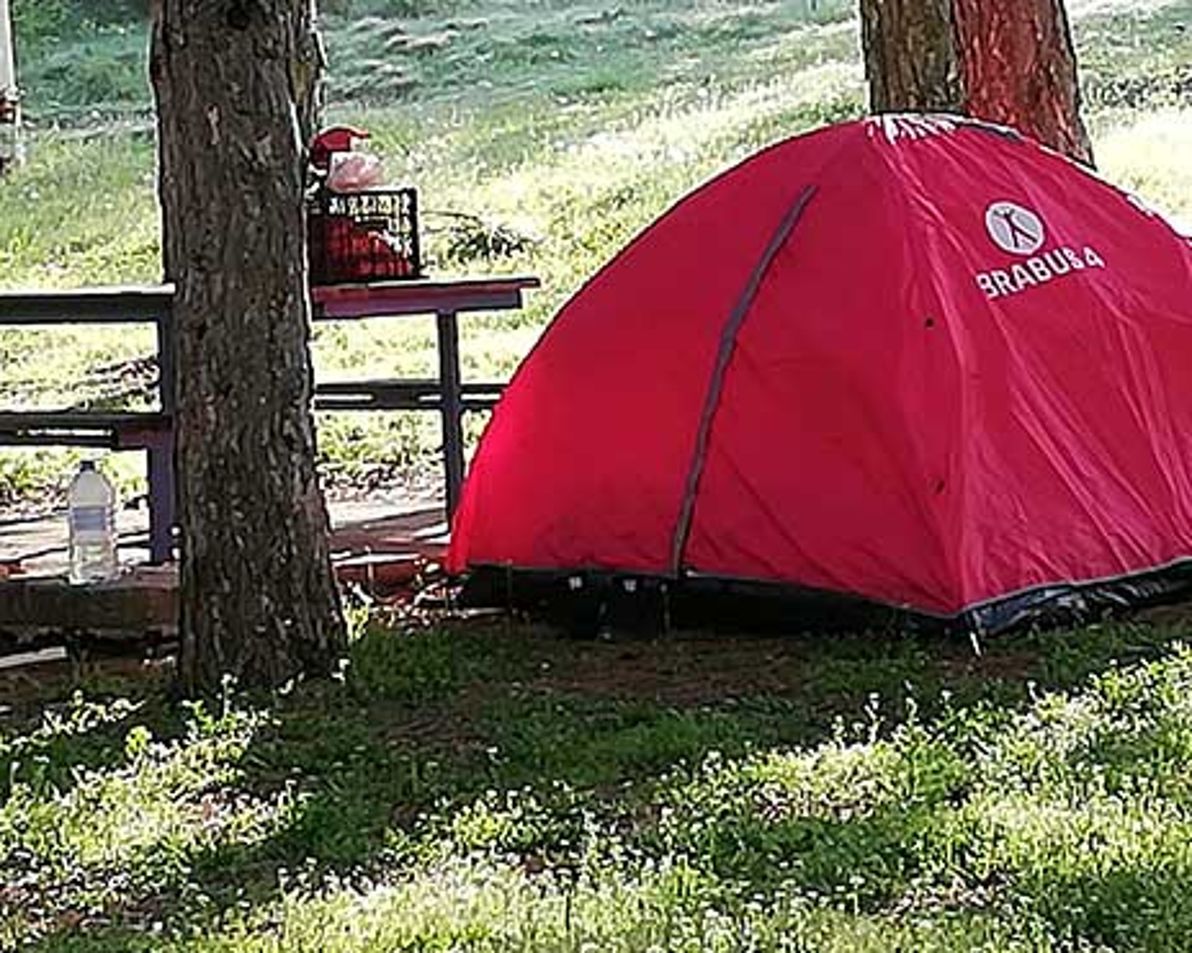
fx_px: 5713
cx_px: 739
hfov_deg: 11.9
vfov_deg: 9.5
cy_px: 330
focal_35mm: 162
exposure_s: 1/108
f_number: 2.2
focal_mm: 3.81
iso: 50
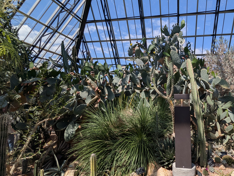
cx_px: 151
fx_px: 156
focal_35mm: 23
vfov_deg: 58.9
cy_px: 80
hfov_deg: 72.2
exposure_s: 1/1010
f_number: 2.2
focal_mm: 2.35
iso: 46
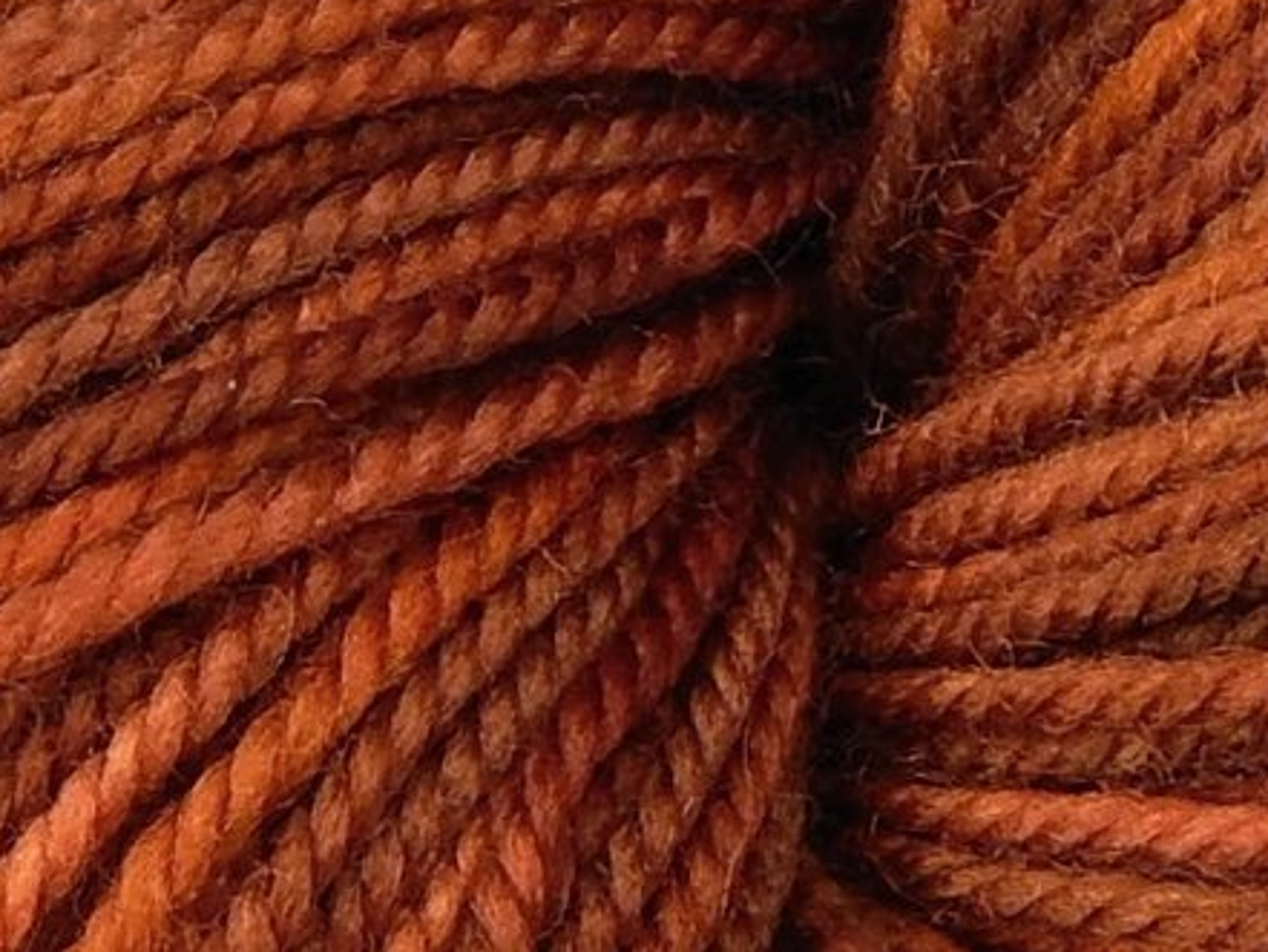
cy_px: 357
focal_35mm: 575
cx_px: 883
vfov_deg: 2.6
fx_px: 21068
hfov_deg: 3.4
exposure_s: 1/25
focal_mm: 23.4
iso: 200
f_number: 4.8
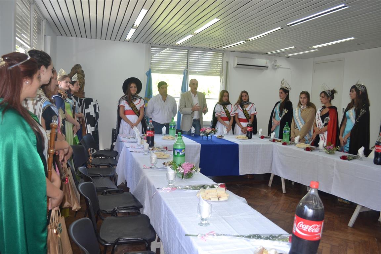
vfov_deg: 47.9
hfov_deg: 67.4
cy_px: 127
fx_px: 286
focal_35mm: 27
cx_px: 190
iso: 400
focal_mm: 18
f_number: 4
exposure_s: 1/100
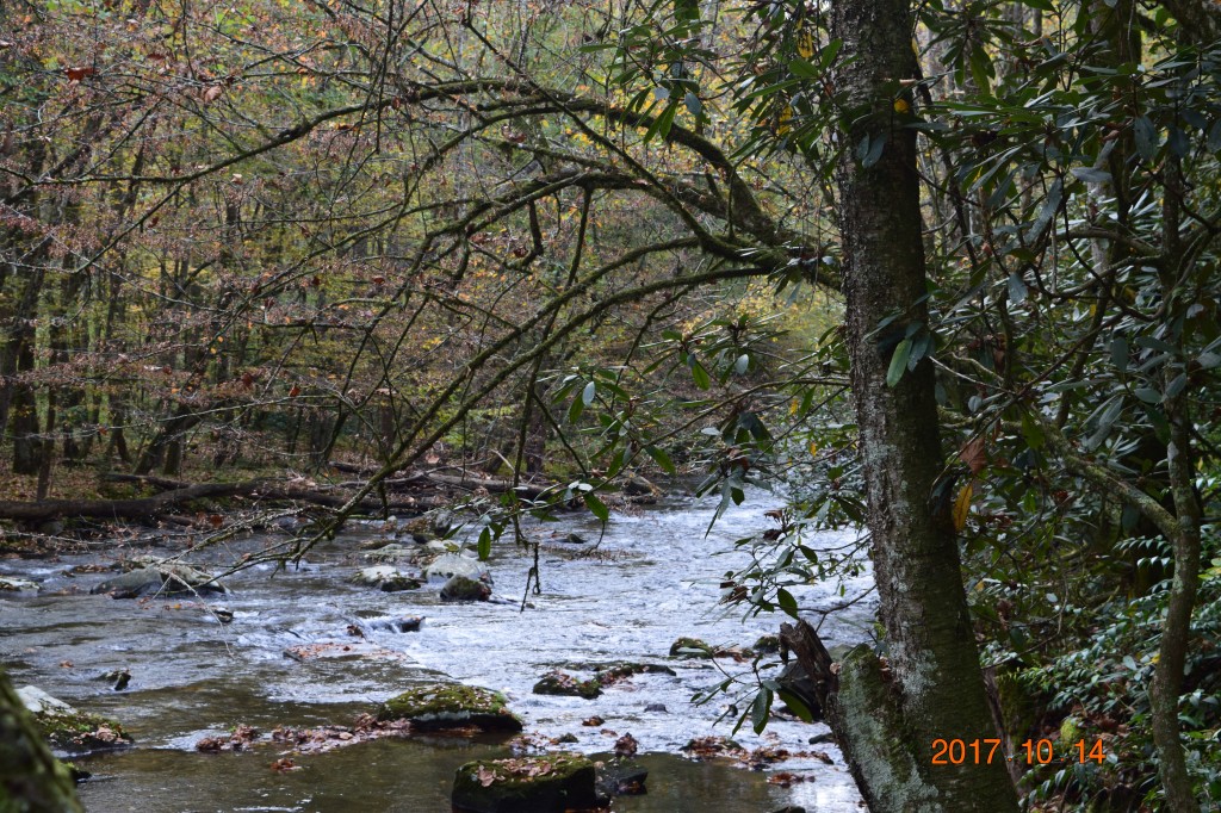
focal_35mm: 69
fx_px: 2339
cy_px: 406
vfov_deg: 19.7
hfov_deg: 29.3
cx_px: 610
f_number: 8
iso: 400
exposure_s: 1/60
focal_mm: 46
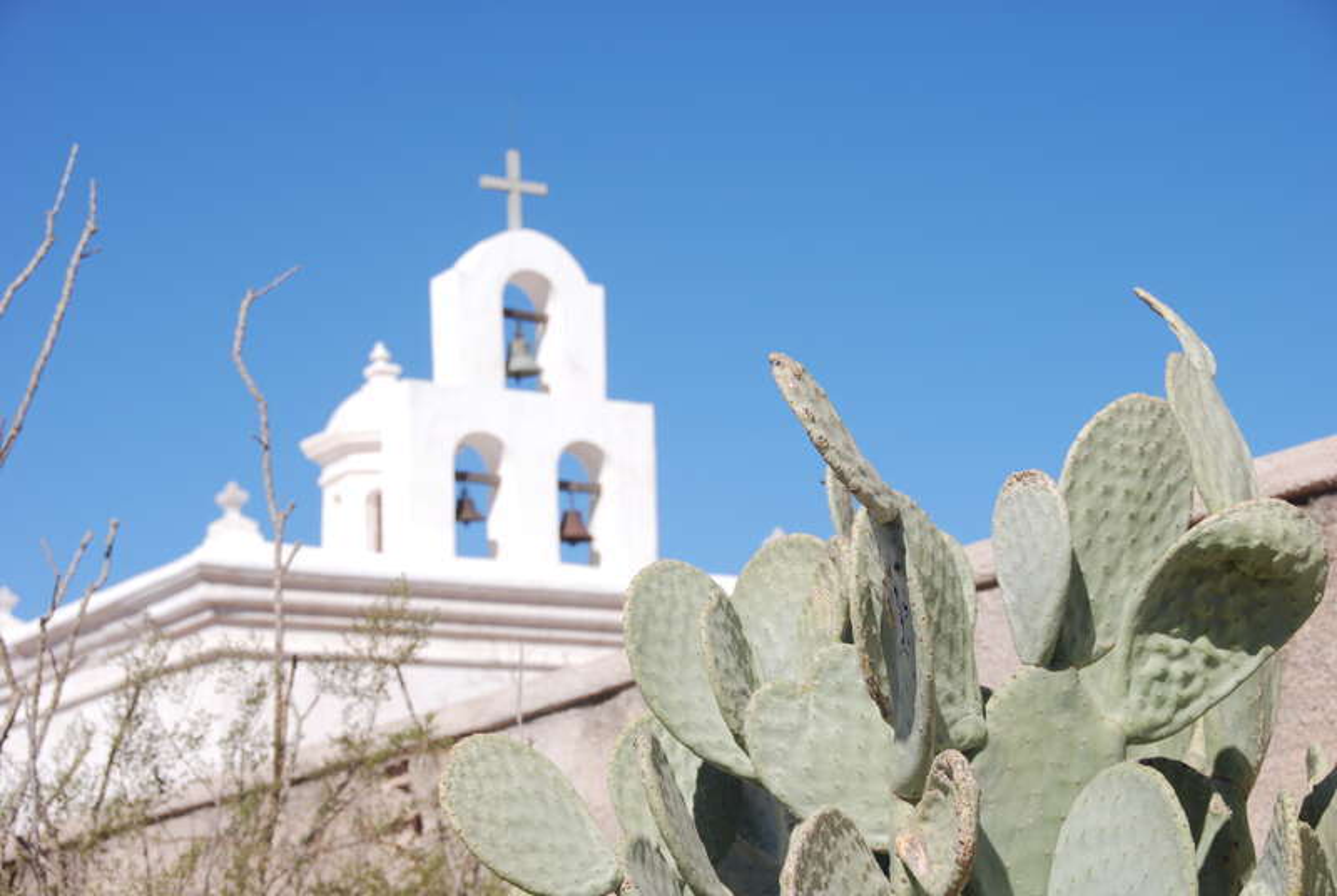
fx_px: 3068
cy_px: 448
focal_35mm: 82
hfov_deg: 24.6
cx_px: 668
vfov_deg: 16.6
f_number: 9
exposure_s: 1/320
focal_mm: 55
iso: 100
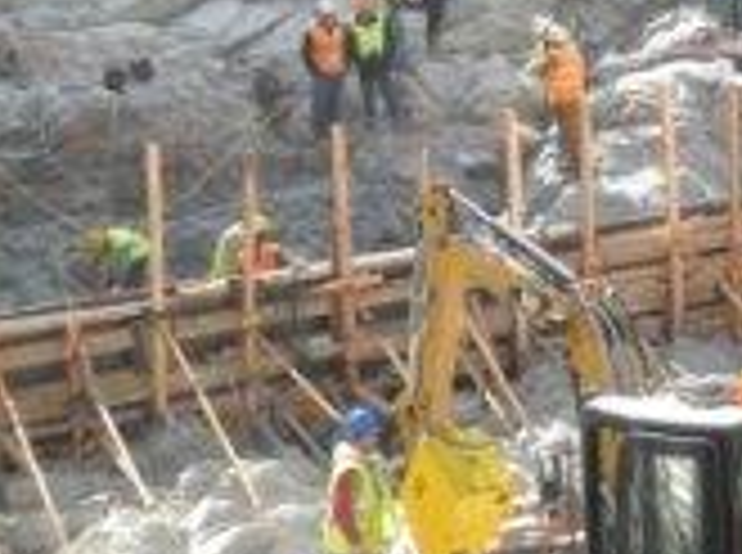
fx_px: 2738
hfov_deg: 15.4
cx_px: 423
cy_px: -99
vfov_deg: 11.3
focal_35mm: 128
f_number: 3.4
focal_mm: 8.3
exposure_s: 1/250
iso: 64
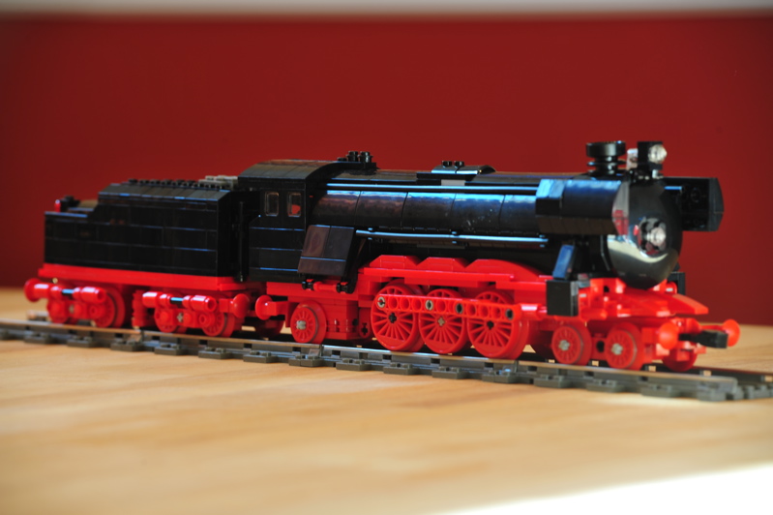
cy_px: 258
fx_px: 3327
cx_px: 386
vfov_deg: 8.8
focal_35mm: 155
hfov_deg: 13.3
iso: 200
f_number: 8
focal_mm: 155
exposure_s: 1/10
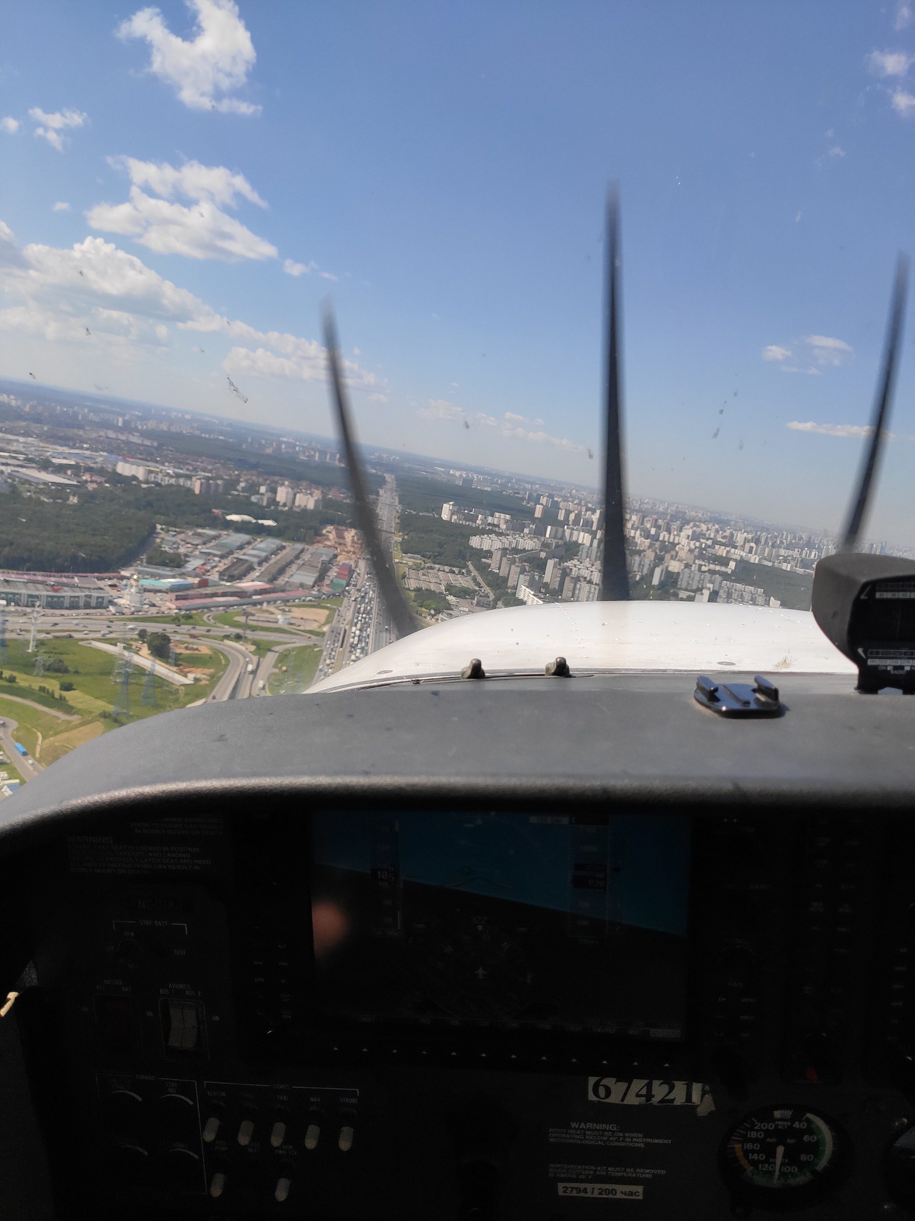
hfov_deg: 53.1
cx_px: 458
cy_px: 610
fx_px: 916
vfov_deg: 67.3
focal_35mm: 26
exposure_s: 1/1766
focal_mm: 4.77
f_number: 1.75
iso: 112
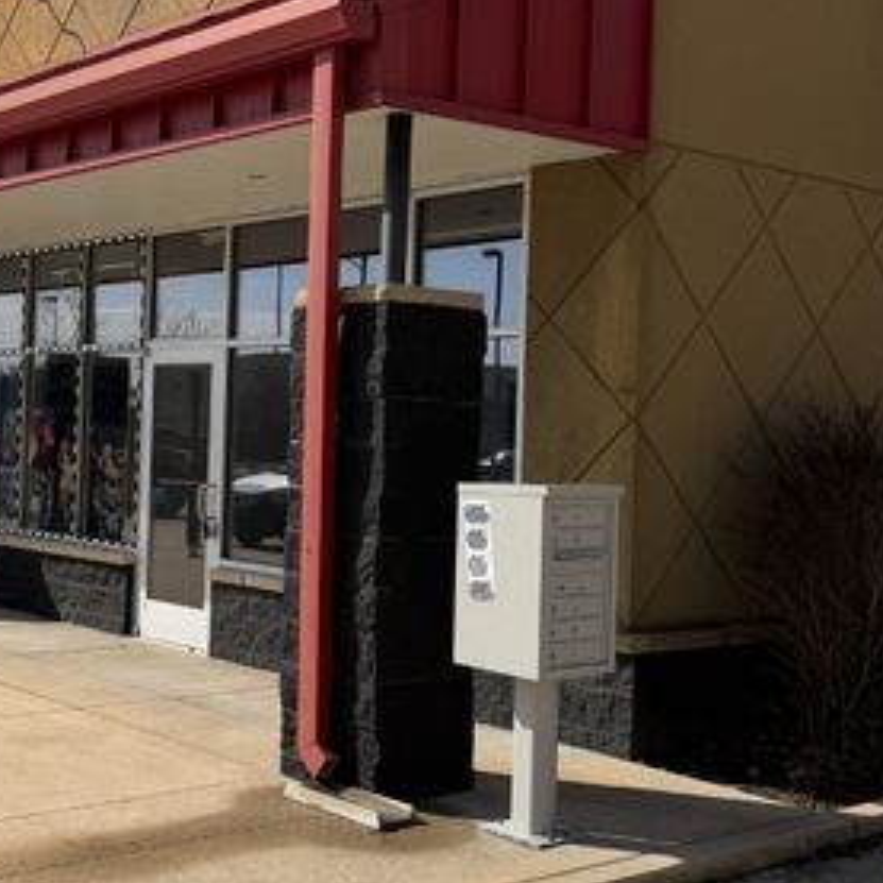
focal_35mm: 51
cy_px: 419
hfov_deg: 32.6
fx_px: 1472
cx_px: 188
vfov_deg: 33.4
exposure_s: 1/7353
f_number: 1.78
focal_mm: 6.76
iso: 80
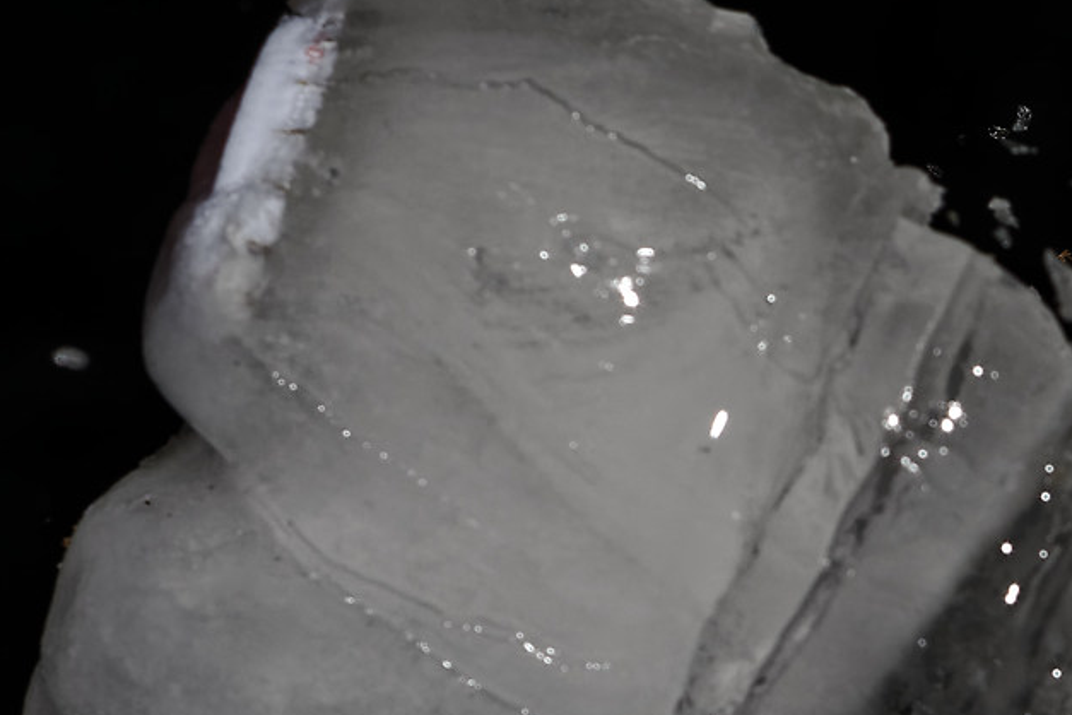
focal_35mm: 287
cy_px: 809
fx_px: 8546
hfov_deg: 7.0
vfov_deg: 4.8
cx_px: 1896
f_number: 8
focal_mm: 50
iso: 100
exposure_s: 1/200
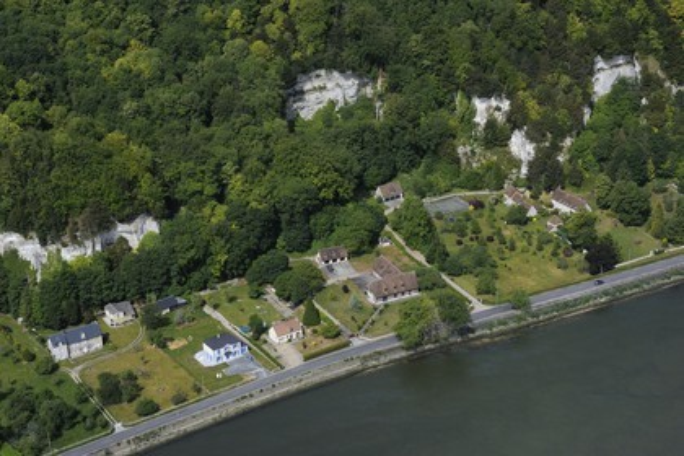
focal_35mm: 78
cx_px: 342
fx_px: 1482
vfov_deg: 17.5
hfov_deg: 26.0
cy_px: 228
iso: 400
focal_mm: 78
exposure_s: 1/500
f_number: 11
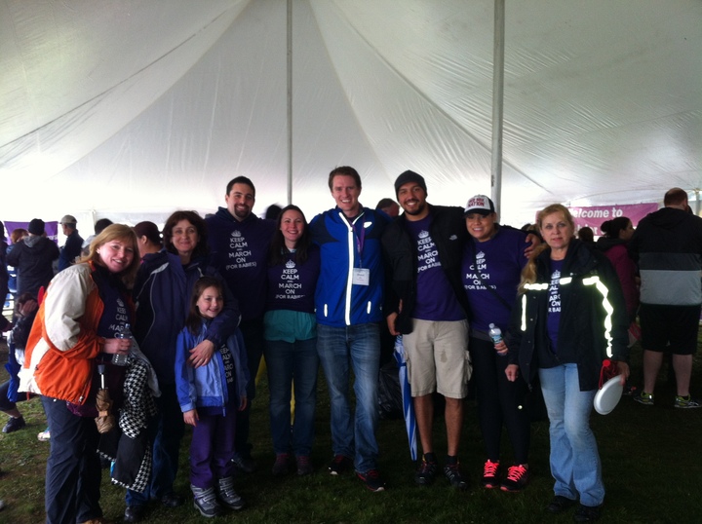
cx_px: 351
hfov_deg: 52.7
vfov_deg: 40.6
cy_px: 262
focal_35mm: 35
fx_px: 709
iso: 80
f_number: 2.8
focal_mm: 3.85
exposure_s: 1/15
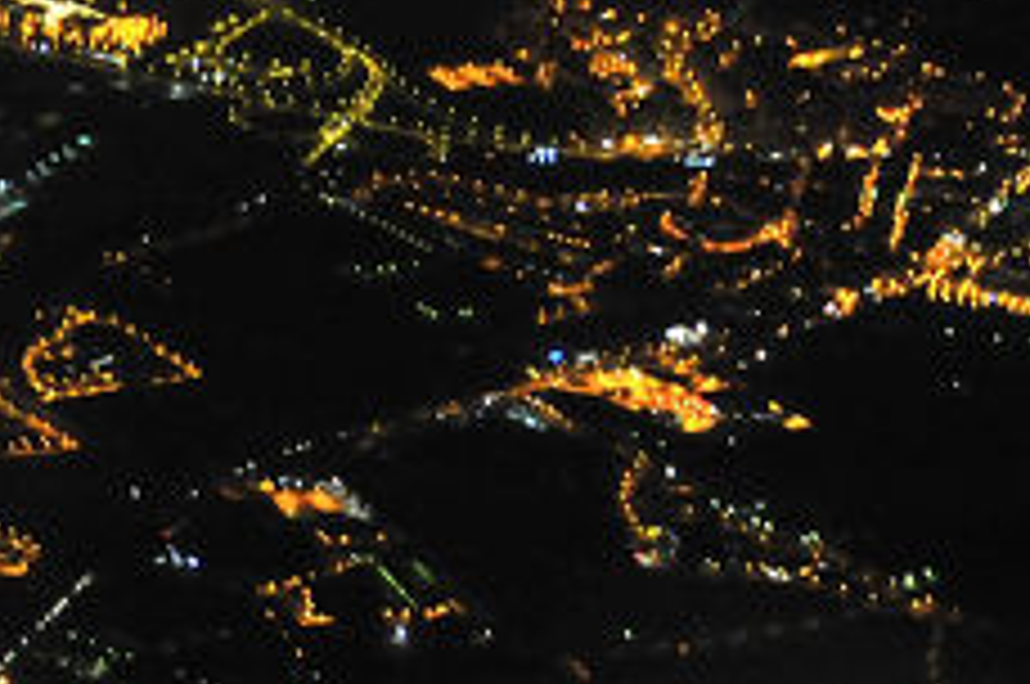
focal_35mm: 341
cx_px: -130
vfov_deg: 4.0
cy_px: 396
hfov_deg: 6.0
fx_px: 9743
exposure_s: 1/15
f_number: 5.6
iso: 6400
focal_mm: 120
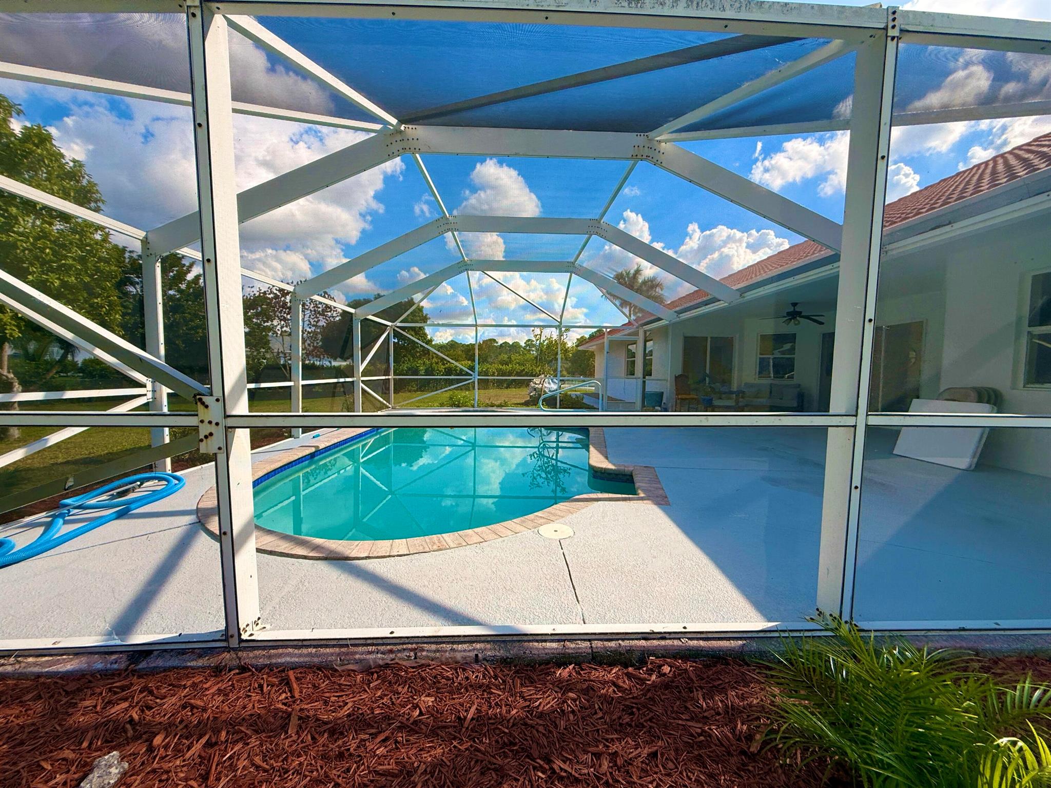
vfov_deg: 85.7
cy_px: 394
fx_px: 425
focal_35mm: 14
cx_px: 526
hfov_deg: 102.1
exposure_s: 1/1368
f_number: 2.2
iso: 50
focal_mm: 2.22
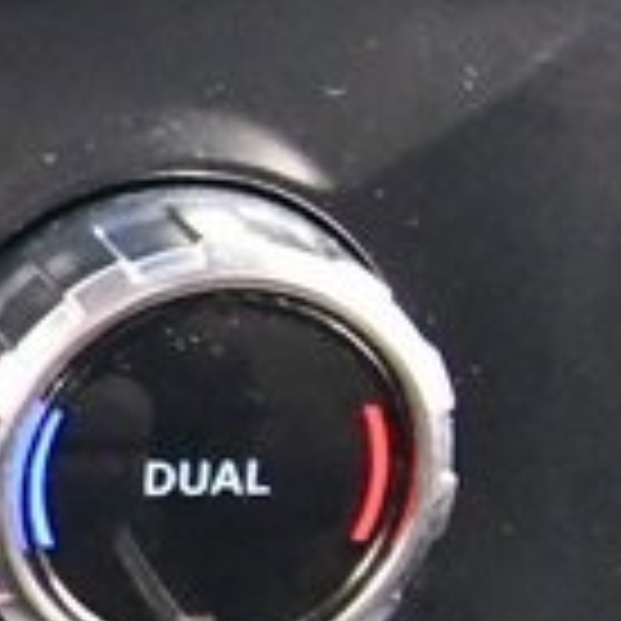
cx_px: -878
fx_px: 3207
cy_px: 349
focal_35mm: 158
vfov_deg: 11.1
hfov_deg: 9.7
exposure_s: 1/60
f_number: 5.3
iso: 11400
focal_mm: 17
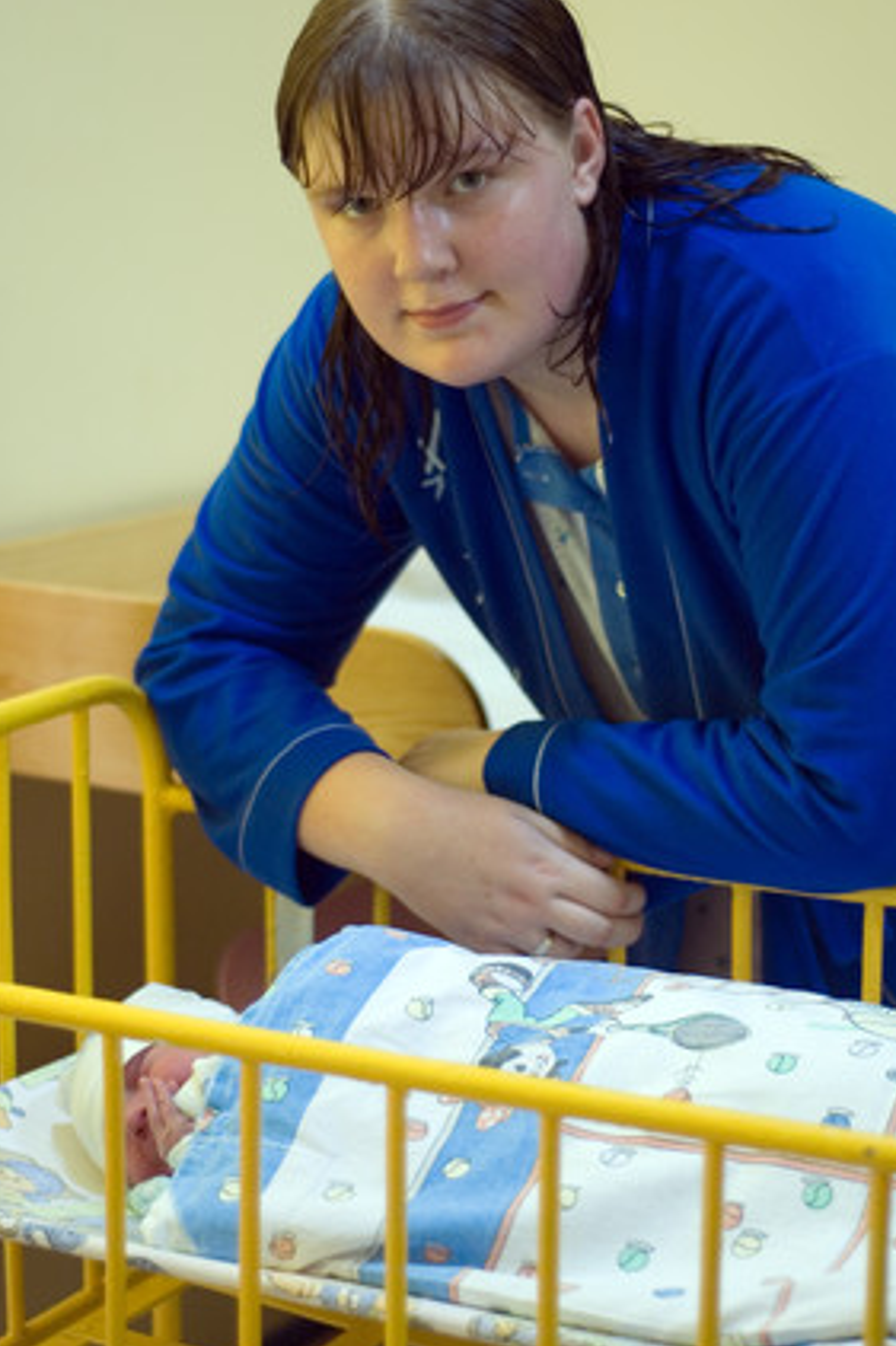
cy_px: 651
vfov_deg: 25.4
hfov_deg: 17.0
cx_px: 453
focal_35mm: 80
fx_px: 2989
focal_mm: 50
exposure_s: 1/80
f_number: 1.8
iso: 400
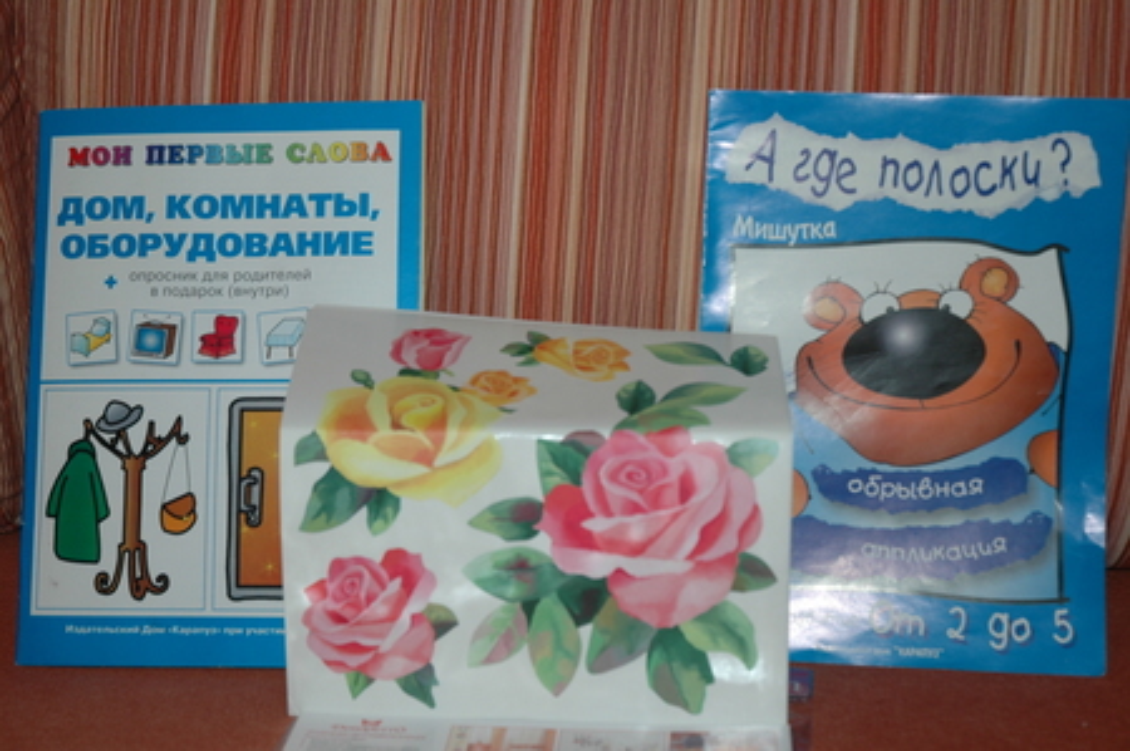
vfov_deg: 20.6
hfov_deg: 30.5
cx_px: 565
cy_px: 376
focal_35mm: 66
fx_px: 2069
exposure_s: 1/60
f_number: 4.5
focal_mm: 44
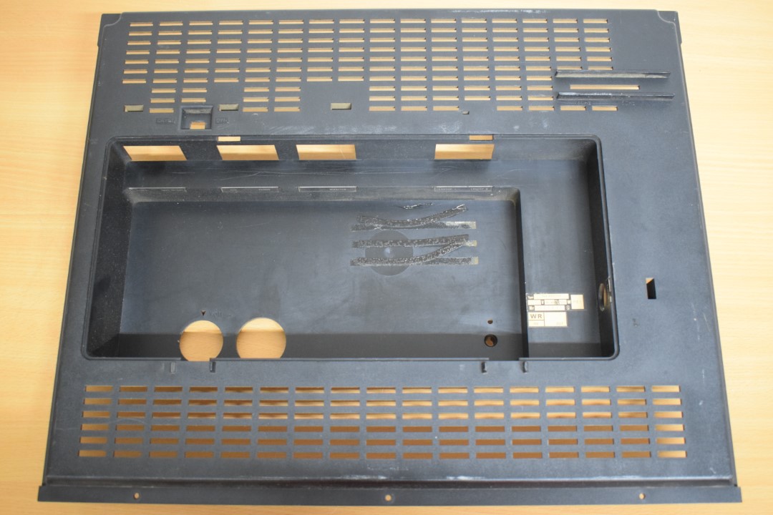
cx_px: 386
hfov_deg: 53.1
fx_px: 773
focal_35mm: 36
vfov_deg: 36.9
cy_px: 258
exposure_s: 1/50
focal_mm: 24
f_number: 4
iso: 3200
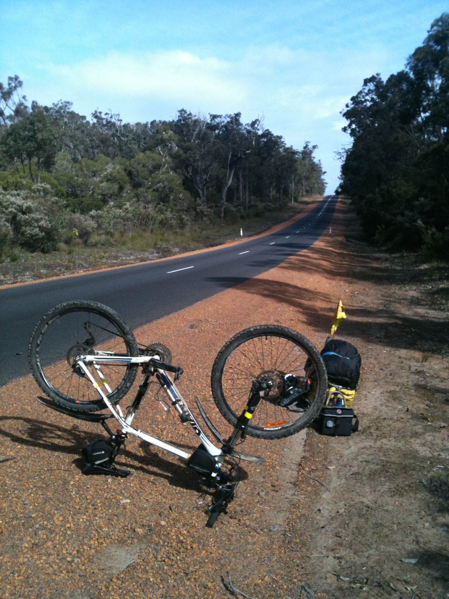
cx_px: 224
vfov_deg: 52.6
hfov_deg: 40.7
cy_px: 300
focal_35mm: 35
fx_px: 605
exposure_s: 1/879
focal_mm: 3.85
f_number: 2.8
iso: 64
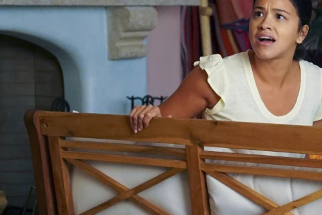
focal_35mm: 146
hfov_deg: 13.9
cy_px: 128
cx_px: 268
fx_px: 1307
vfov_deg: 9.4
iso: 4000
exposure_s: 1/80
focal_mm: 60
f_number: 4
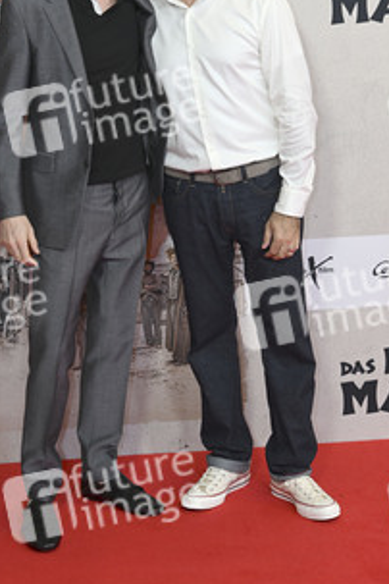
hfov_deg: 15.0
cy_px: 208
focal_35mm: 91
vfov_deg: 22.3
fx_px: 1475
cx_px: 158
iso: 800
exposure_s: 1/160
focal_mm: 69
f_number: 5.6
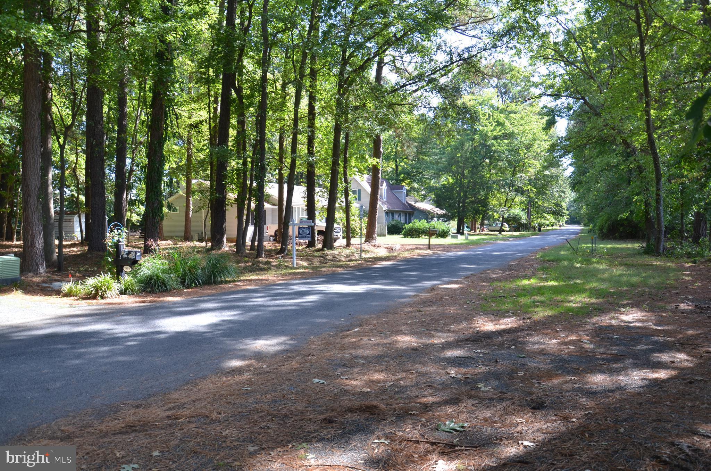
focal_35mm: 27
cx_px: 356
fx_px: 532
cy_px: 236
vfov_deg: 47.7
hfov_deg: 67.5
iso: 220
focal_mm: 18
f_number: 5.6
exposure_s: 1/125
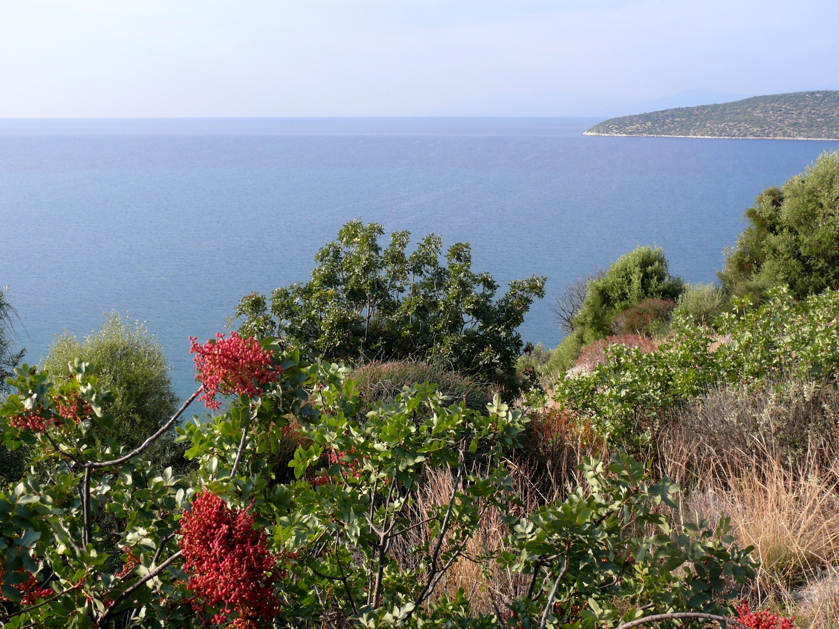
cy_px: 314
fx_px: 1188
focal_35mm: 49
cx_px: 420
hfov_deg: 38.9
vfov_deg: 29.7
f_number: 4
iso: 100
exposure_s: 1/200
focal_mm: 9.9
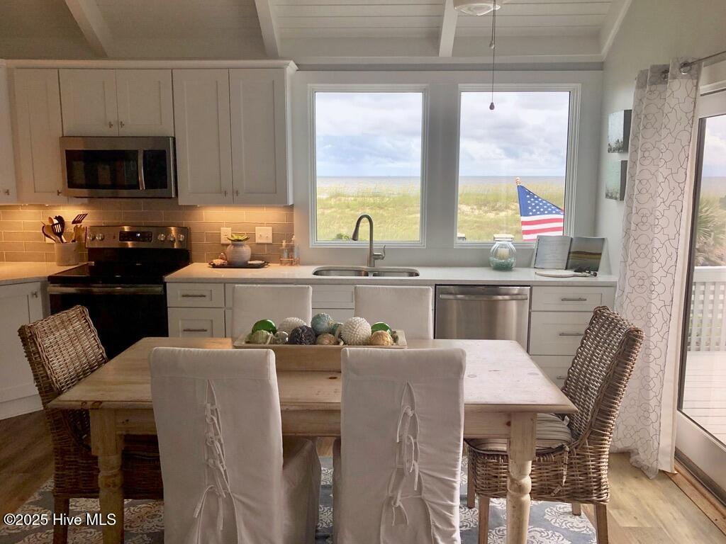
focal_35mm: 28
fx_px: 587
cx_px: 363
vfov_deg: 49.7
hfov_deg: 63.4
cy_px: 272
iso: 20
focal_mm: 3.99
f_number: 1.8
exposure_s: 1/476
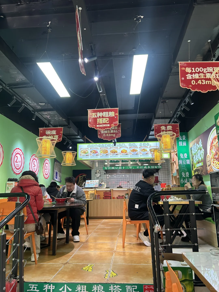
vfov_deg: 67.3
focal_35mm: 26
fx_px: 219
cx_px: 110
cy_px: 146
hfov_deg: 53.1
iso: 50
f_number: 1.5
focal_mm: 5.7
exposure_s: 1/100
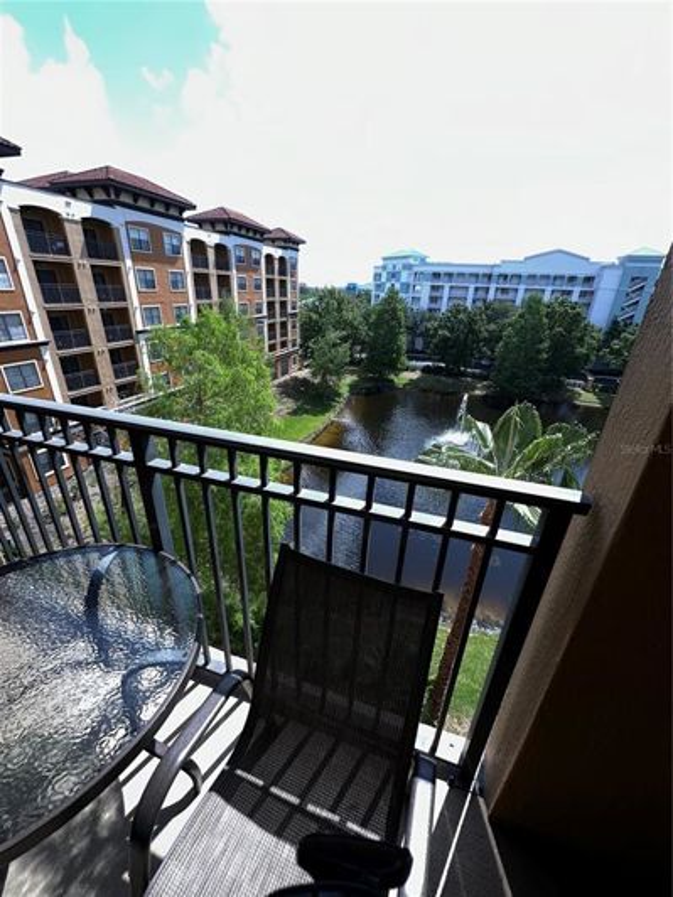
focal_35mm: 14
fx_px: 363
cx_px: 336
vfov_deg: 102.1
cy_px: 448
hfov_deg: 85.7
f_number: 2.2
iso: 40
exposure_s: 1/113
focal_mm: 2.22
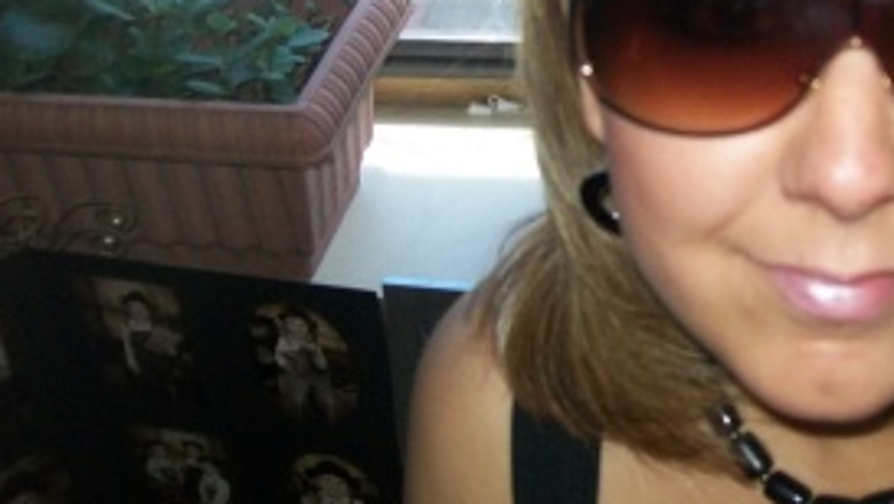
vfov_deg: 19.5
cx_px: 727
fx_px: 1447
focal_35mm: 61
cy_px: 83
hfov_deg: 33.3
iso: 160
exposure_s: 1/60
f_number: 2.7
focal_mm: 6.1
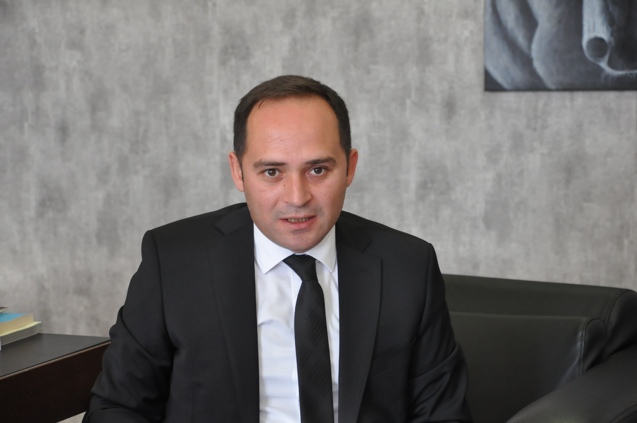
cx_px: 318
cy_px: 212
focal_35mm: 128
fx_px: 2253
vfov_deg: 10.7
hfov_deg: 16.1
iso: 1600
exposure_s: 1/160
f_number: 5.3
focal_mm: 85
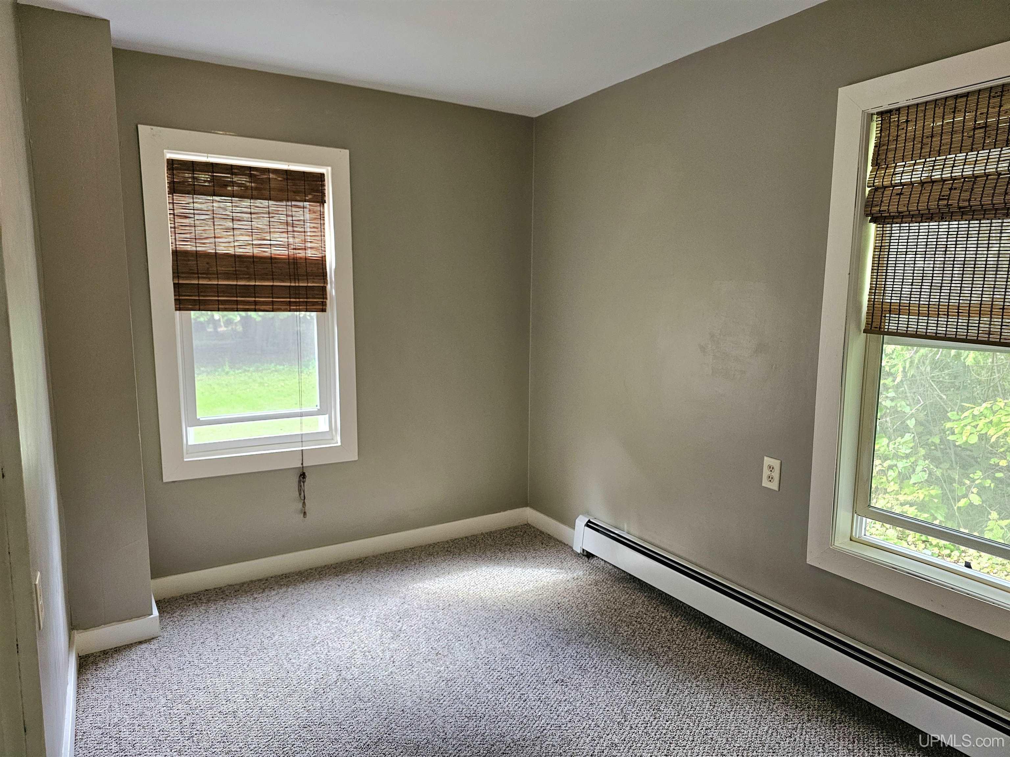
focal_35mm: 23
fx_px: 671
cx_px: 505
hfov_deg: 73.9
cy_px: 378
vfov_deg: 58.9
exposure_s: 1/120
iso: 320
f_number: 1.7
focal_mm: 6.3
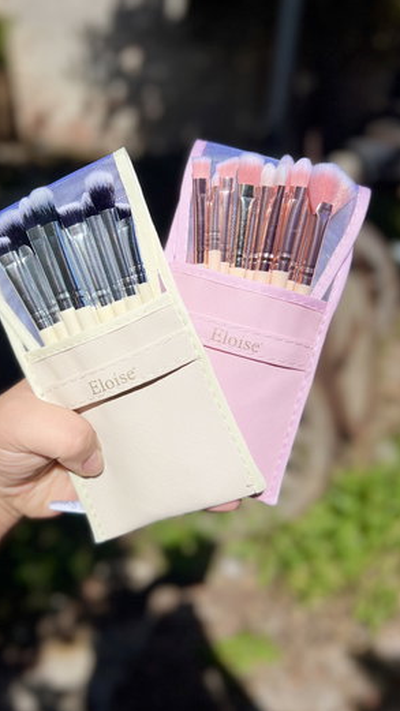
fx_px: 547
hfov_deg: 39.9
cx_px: 152
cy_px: 360
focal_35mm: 29
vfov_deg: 66.1
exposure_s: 1/11364
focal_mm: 5.7
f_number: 1.5
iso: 50
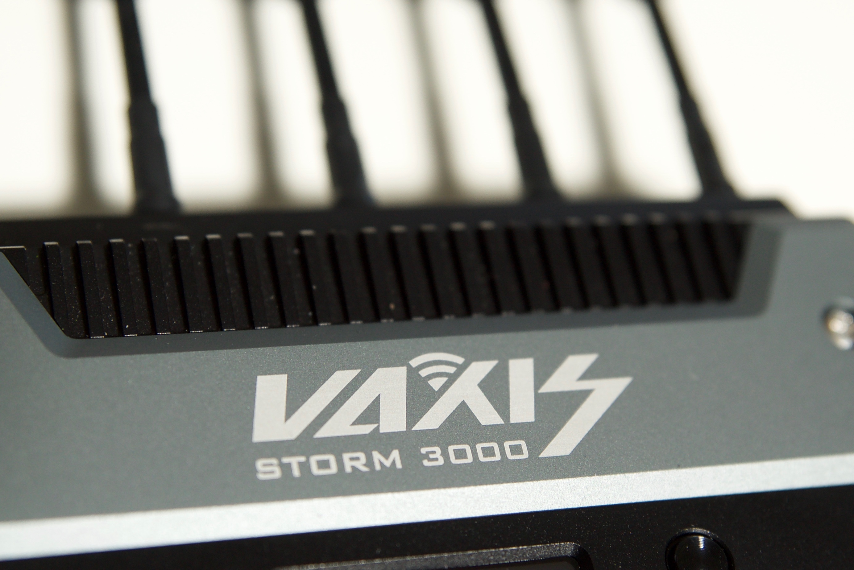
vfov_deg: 13.1
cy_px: 285
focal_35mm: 105
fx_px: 2492
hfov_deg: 19.4
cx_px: 427
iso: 640
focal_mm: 70
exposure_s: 1/40
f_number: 4
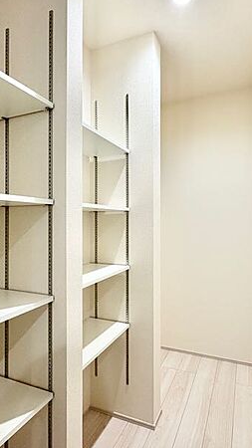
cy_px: 220
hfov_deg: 53.3
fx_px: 250
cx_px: 149
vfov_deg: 83.8
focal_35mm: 21
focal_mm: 2.22
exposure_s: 1/74
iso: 250
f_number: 2.2
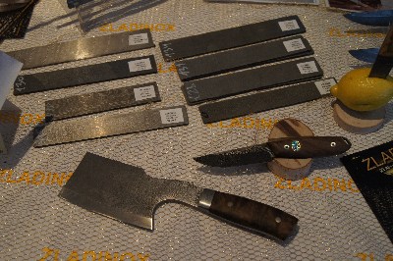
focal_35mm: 36
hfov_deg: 53.2
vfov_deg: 36.8
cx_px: 196
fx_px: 393
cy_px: 130
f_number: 5
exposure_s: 1/40
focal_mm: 24
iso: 800
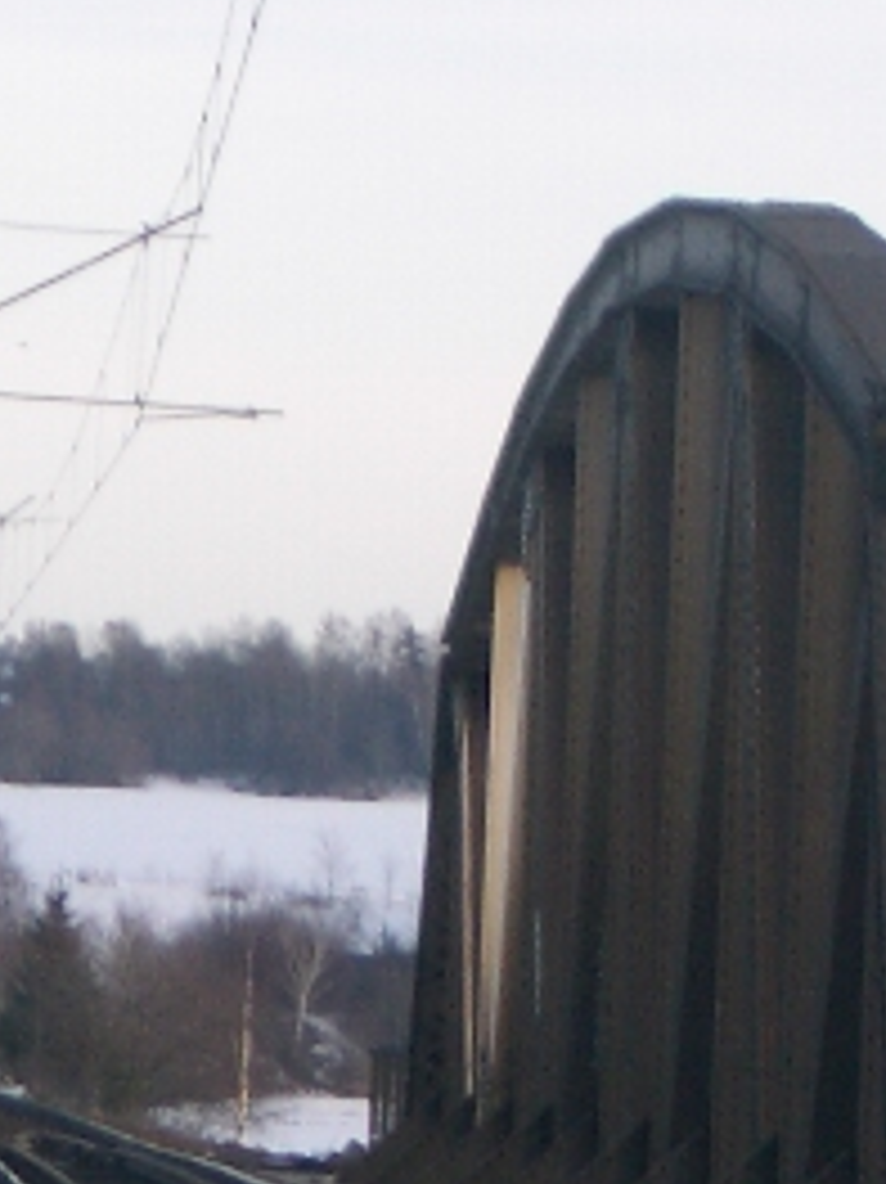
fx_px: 11715
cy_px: 1026
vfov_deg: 5.8
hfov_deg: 4.3
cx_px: 400
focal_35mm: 343
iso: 50
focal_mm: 14.6
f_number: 4.4
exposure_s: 1/125
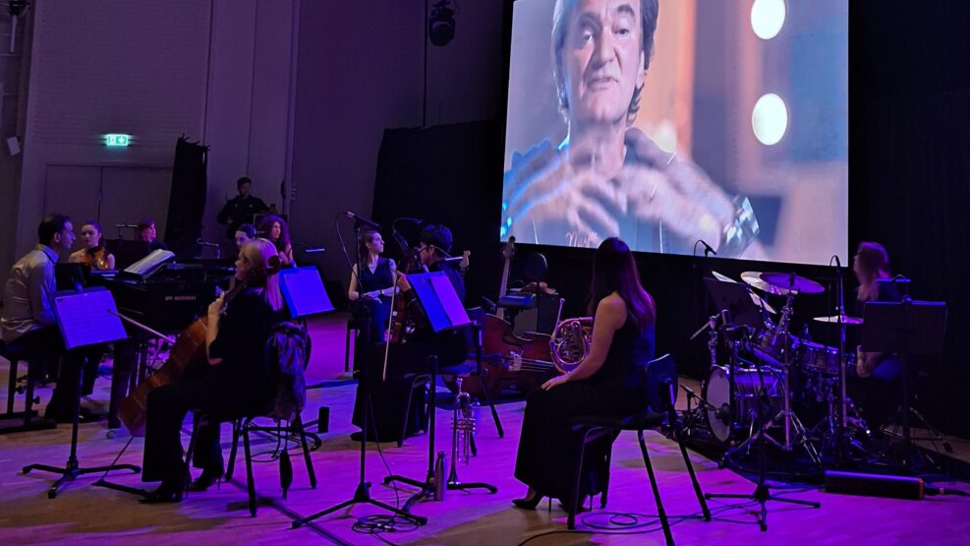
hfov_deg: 71.9
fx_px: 669
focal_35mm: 26
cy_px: 220
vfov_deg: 44.2
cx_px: 471
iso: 800
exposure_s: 1/25
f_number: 1.8
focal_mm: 5.54
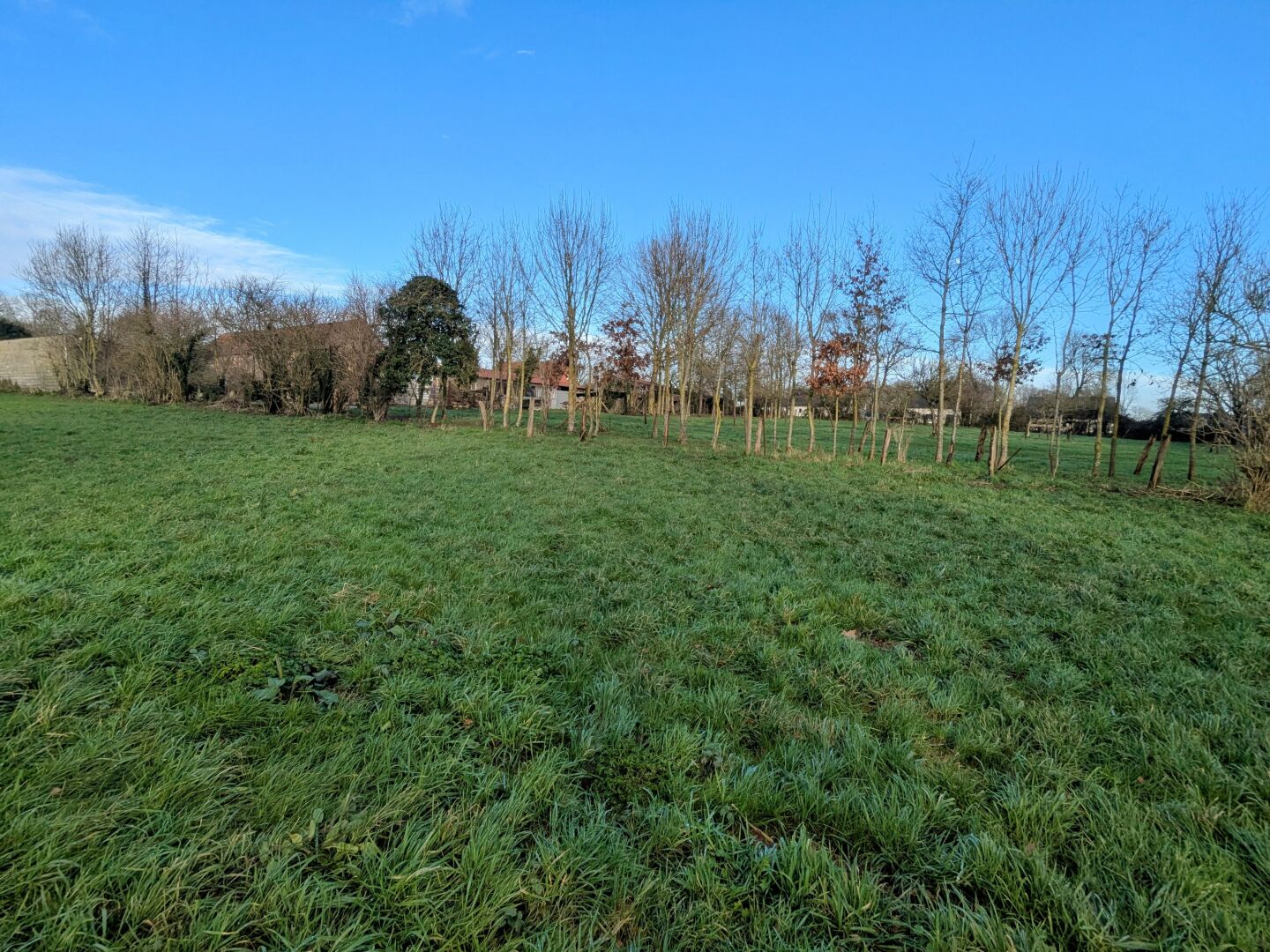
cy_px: 476
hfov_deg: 94.5
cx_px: 635
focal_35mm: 16
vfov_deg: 78.1
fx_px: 587
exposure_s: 1/585
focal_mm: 2.35
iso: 51
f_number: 2.2
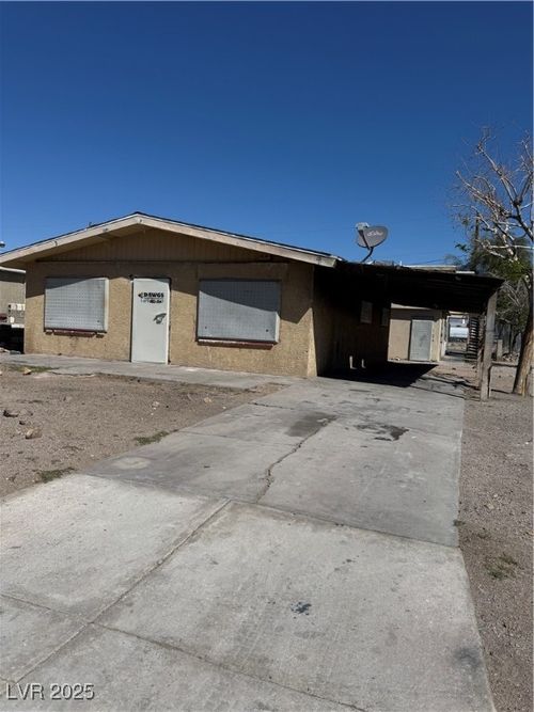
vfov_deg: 71.6
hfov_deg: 56.8
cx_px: 267
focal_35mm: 24
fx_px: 494
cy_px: 356
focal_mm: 6.76
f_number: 1.78
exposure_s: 1/10417
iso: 80
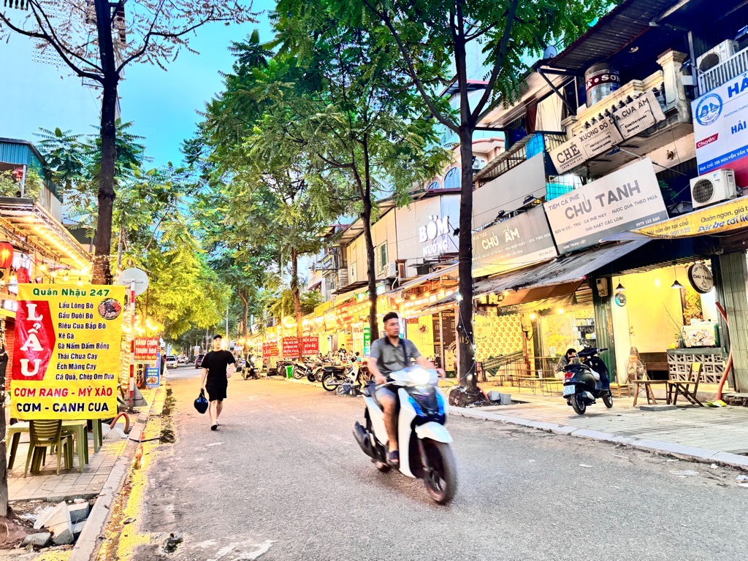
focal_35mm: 24
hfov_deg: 71.6
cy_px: 280
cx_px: 374
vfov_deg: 56.8
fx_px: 519
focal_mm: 6.76
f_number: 1.78
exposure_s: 1/33
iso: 640
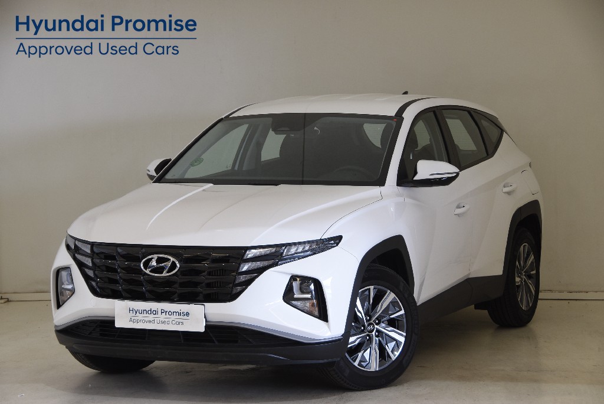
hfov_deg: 21.9
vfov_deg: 14.7
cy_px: 202
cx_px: 302
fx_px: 1561
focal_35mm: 93
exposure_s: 1/40
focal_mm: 62
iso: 400
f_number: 5.6
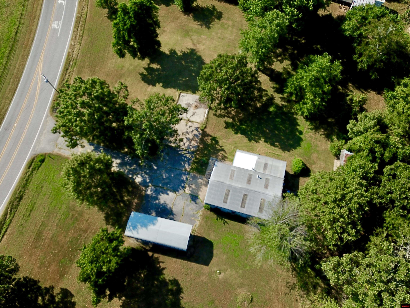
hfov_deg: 67.3
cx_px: 205
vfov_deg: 53.1
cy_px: 154
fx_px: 308
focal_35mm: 26
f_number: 2.2
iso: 100
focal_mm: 4.73
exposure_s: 1/1181
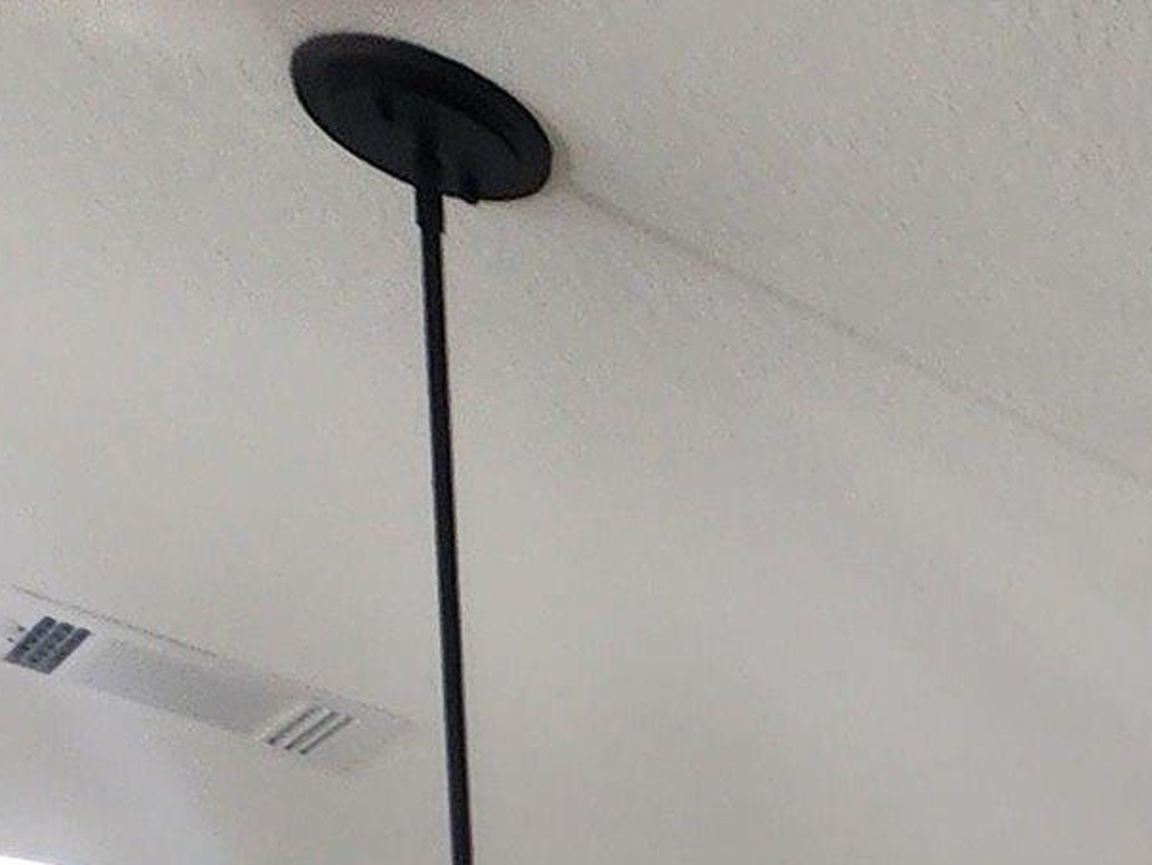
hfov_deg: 19.8
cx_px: 2167
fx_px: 2197
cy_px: 2027
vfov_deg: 14.8
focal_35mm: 66
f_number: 2.2
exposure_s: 1/60
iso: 80
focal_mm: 2.2
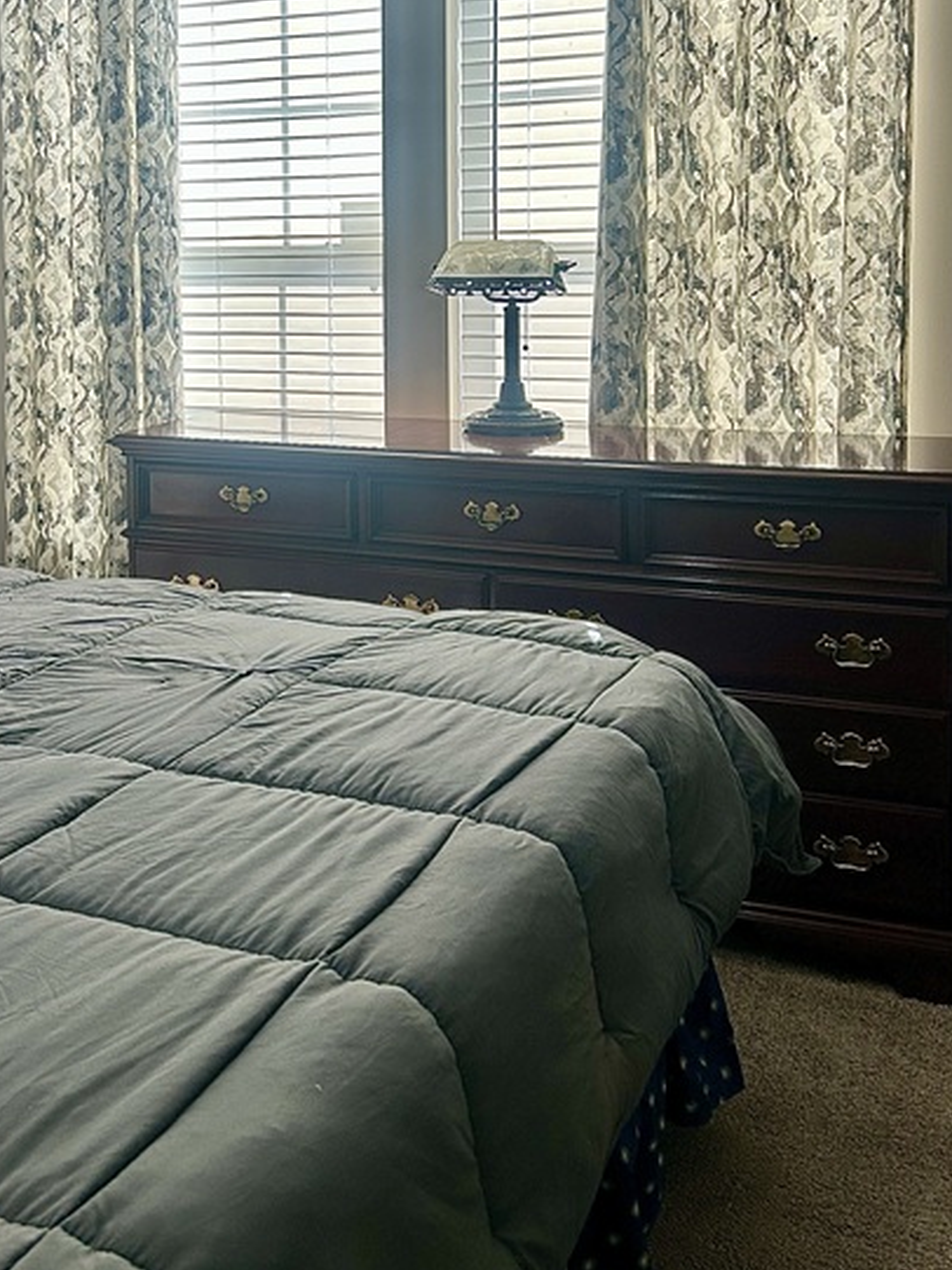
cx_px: 305
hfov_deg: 34.8
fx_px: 1503
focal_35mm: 41
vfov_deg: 44.6
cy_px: 358
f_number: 1.5
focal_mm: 5.7
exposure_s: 1/165
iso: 40
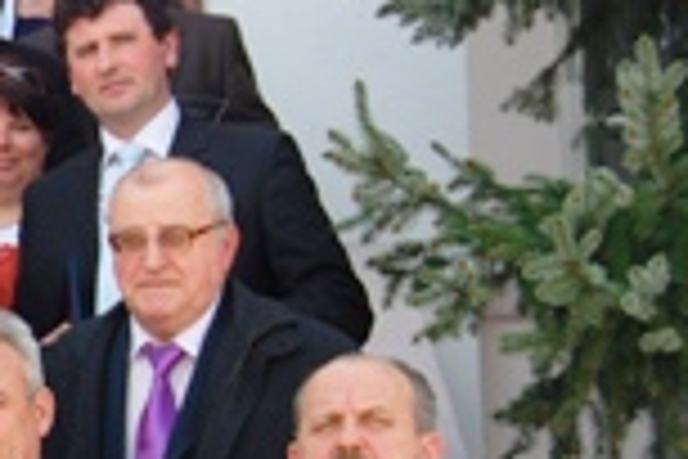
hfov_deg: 9.2
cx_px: -531
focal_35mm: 213
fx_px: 4070
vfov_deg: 6.4
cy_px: 405
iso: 125
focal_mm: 34
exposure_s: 1/125
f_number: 5.6
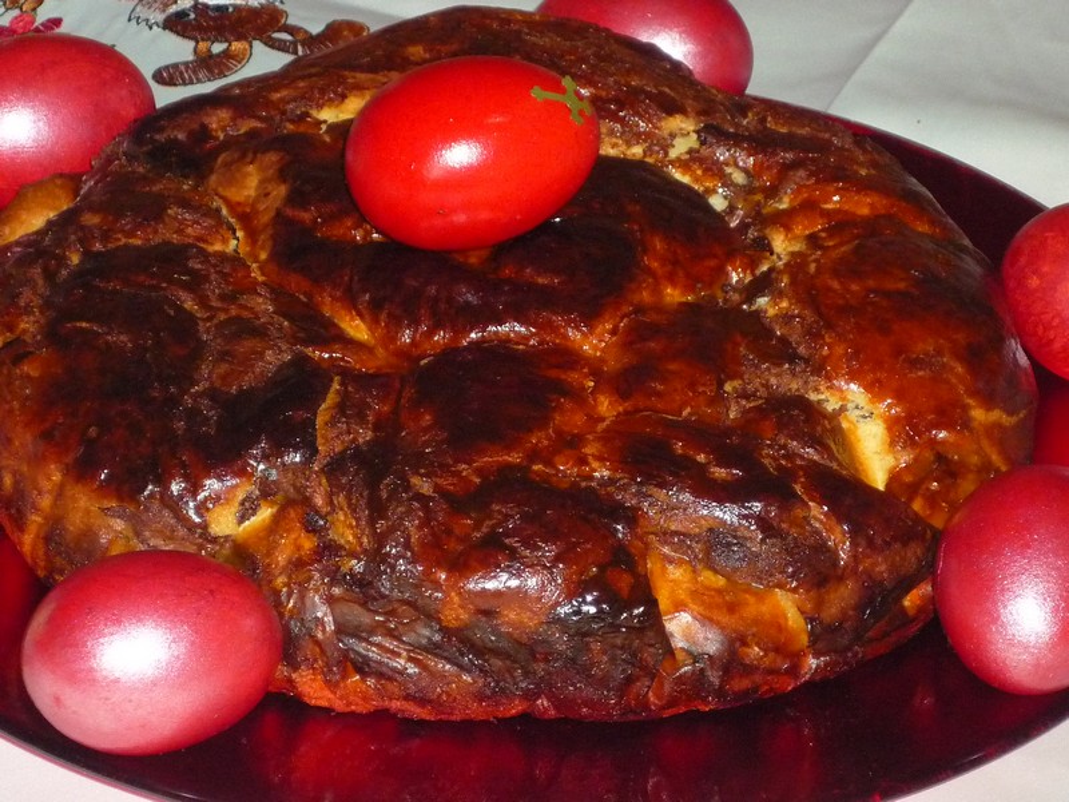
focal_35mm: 160
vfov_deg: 9.3
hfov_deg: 12.3
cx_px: 534
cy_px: 401
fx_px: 4941
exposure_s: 1/60
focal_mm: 19.9
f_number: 5.8
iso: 500
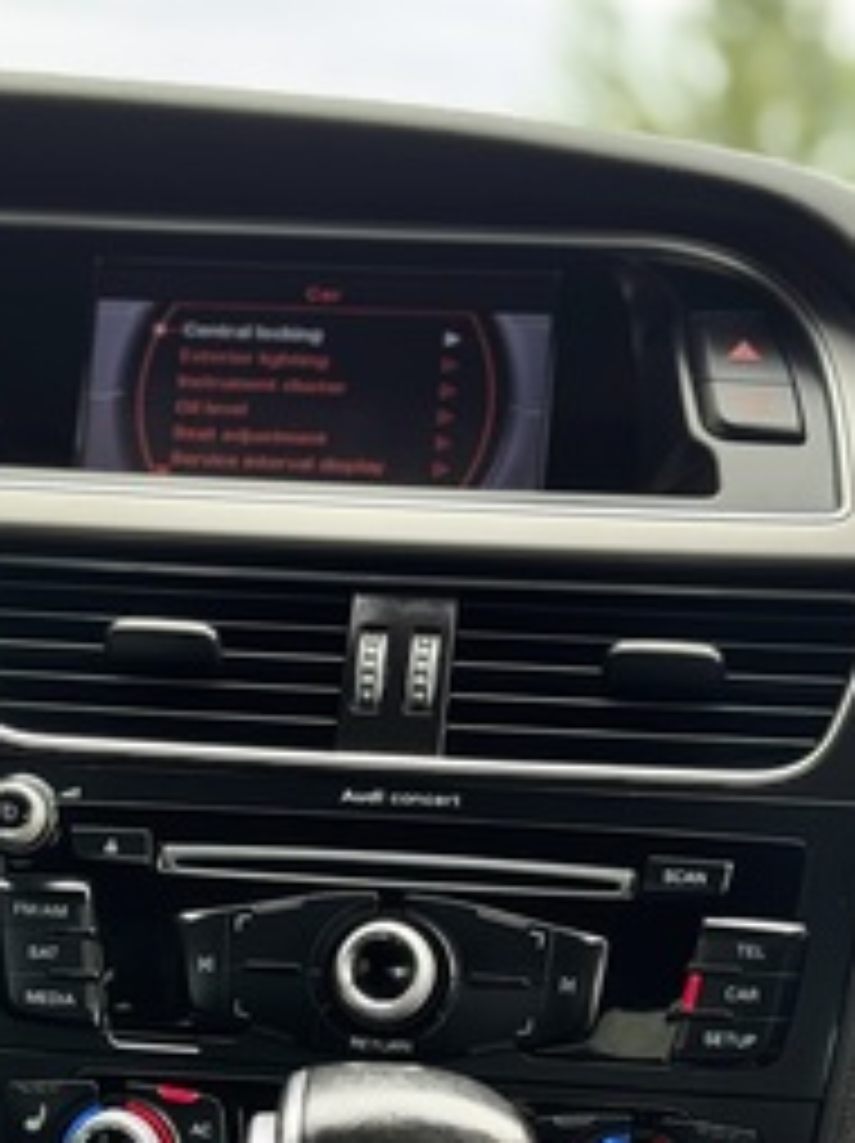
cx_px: 380
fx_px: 2969
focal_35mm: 90
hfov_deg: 16.4
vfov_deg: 21.3
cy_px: 1058
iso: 100
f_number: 1.78
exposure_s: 1/100
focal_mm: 6.76
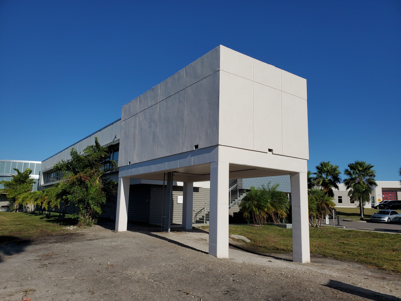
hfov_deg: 67.3
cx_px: 200
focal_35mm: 26
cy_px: 150
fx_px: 301
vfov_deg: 53.1
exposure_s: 1/4109
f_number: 2.4
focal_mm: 4.3
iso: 50
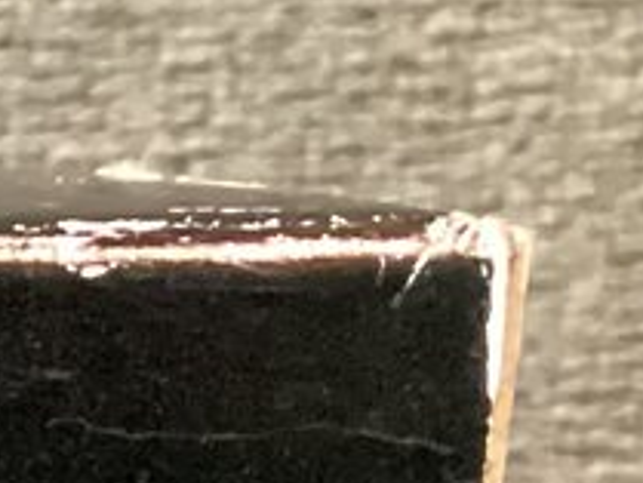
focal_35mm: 224
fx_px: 4163
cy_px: 1020
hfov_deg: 7.2
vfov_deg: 6.4
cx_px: -1681
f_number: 2.4
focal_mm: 3.3
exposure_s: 1/20
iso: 800
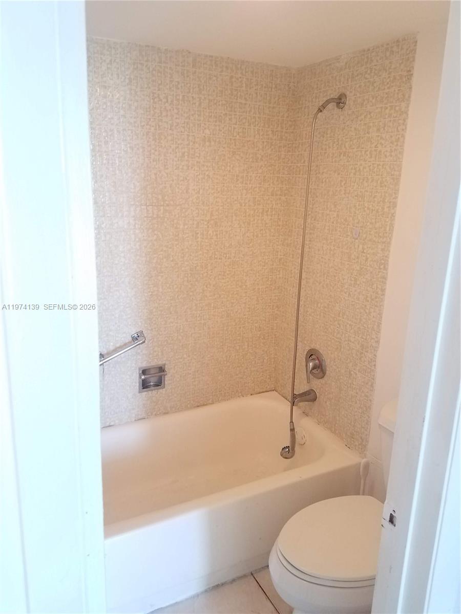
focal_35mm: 26
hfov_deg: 53.1
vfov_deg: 67.3
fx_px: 462
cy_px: 307
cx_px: 230
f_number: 1.7
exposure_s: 1/30
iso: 160
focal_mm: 4.2
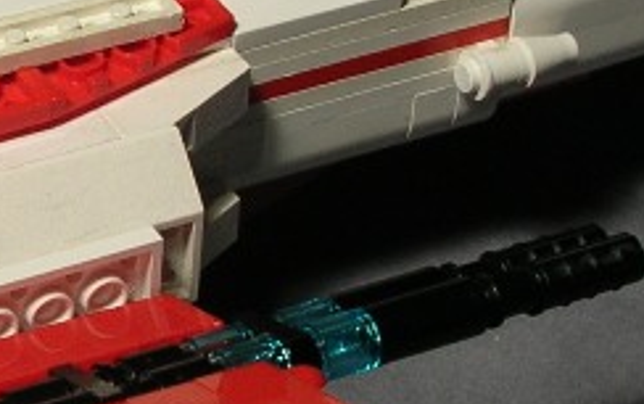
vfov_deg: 9.5
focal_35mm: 139
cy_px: 210
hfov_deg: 14.6
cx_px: -78
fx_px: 2442
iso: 50
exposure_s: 1/326
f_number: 2.8
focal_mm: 5.8
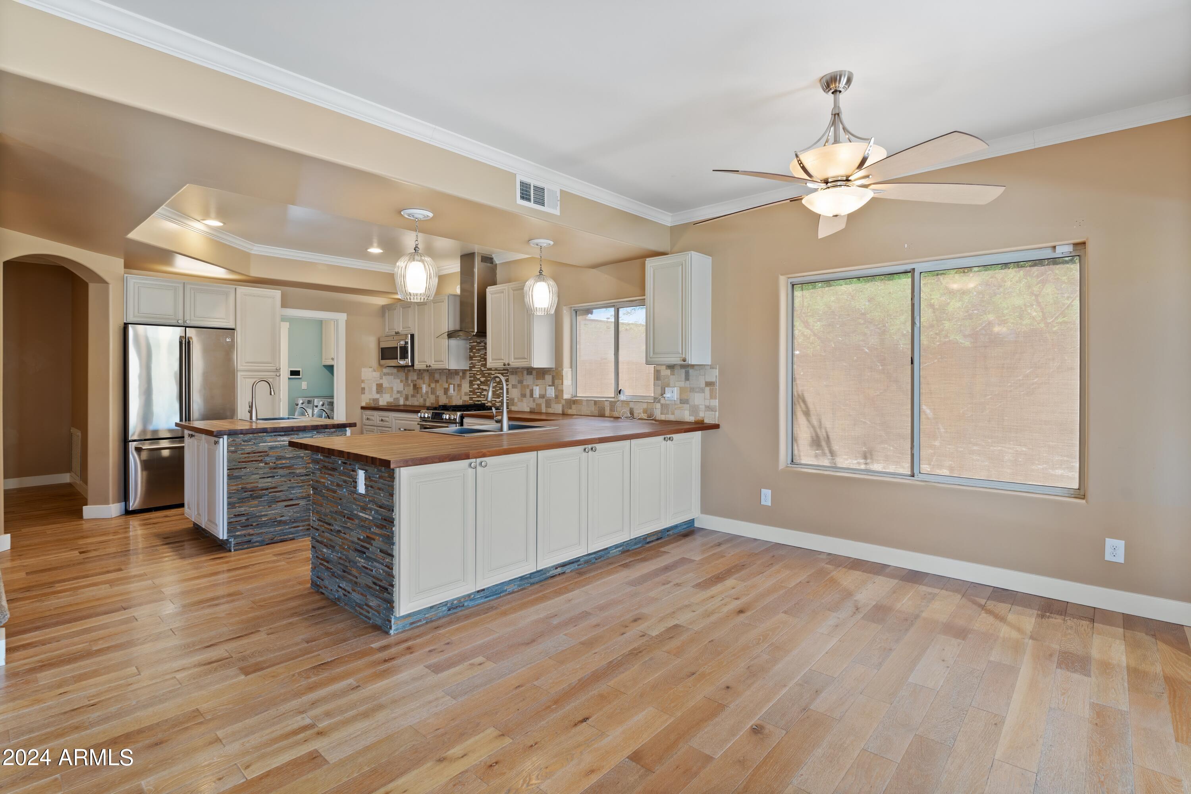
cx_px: 596
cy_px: 397
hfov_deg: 93.3
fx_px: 562
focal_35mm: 17
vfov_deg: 70.4
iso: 400
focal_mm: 17
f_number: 8
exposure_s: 1/3.33
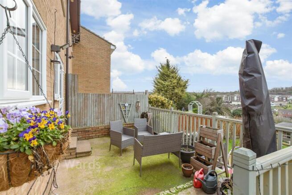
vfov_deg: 77.4
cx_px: 146
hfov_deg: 100.4
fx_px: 122
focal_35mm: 15
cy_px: 98
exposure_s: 1/20
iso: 160
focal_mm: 10
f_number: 8
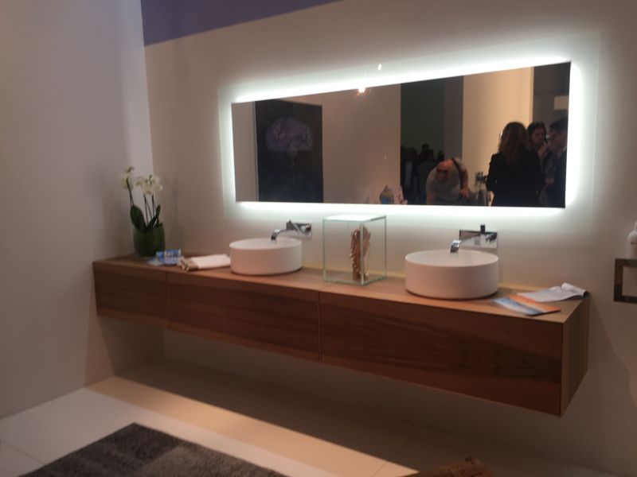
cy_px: 238
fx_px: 534
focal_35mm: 29
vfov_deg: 48.2
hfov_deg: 61.7
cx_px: 318
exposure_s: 1/50
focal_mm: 4.15
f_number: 2.2
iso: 32
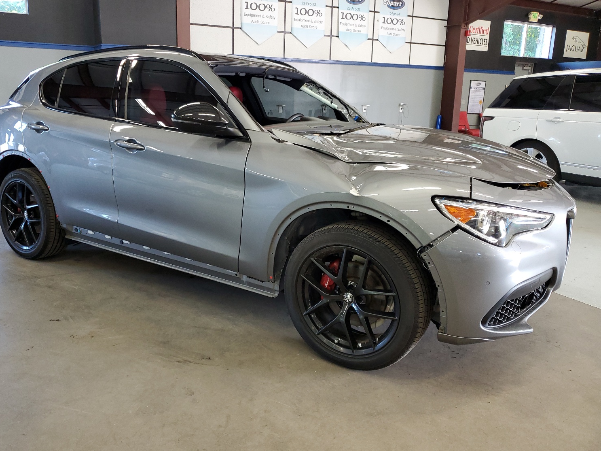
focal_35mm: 28
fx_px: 486
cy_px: 225
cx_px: 279
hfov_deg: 63.4
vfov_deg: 49.7
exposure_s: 1/60.2
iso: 136
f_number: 1.5
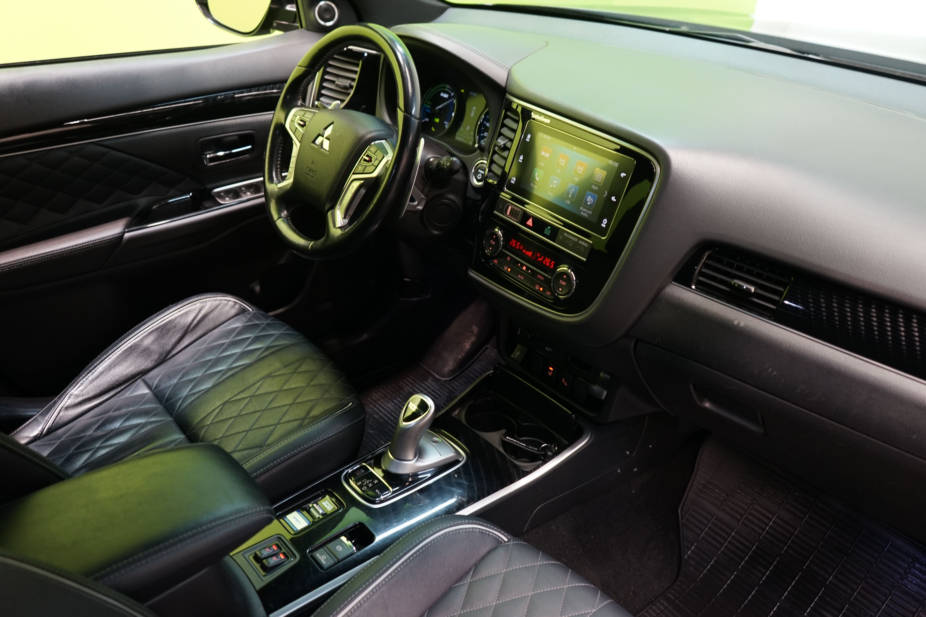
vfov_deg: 45.0
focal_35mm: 29
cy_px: 308
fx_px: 746
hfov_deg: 63.7
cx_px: 463
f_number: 3.5
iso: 1000
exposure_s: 1/30
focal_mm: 29
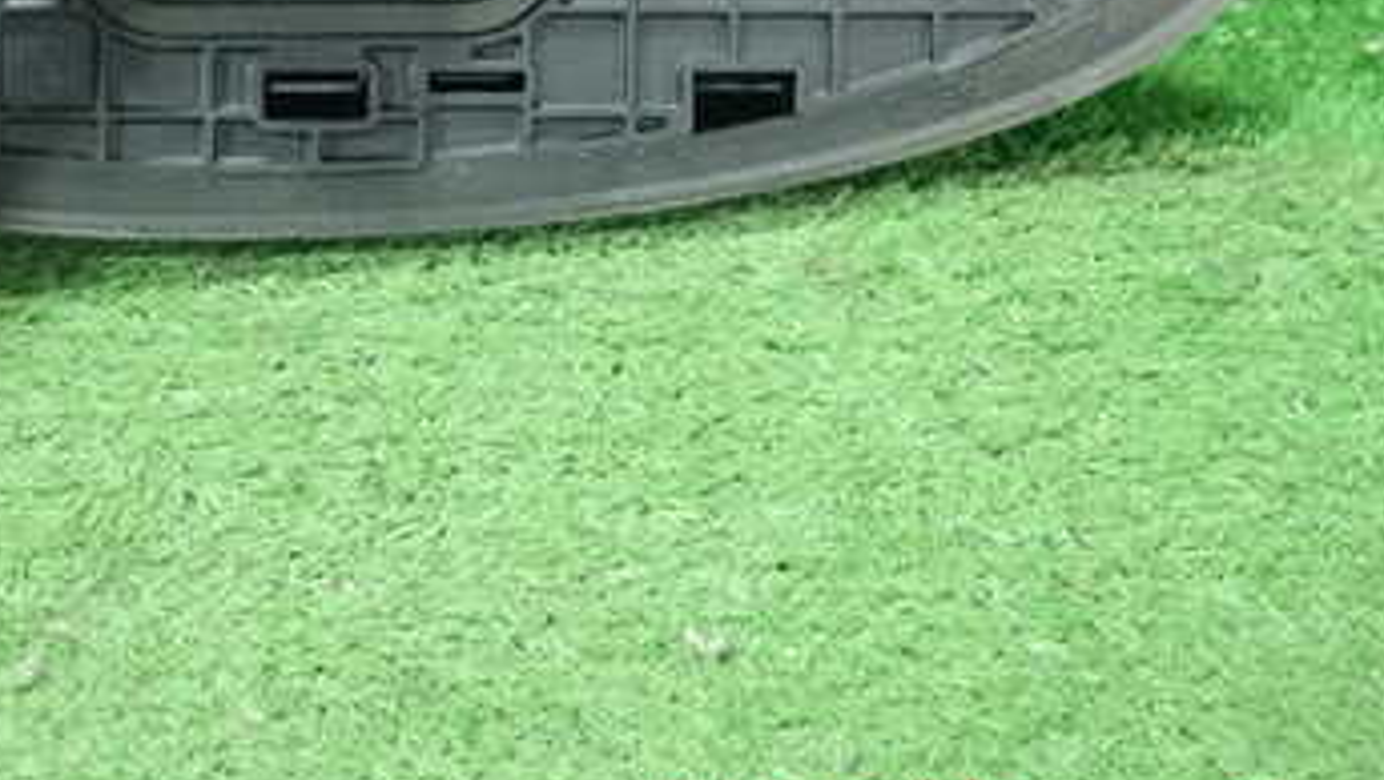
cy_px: -28
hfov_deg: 35.9
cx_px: 370
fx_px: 2093
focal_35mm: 57
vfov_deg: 20.4
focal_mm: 5.5
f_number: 2.3
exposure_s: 1/125
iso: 800
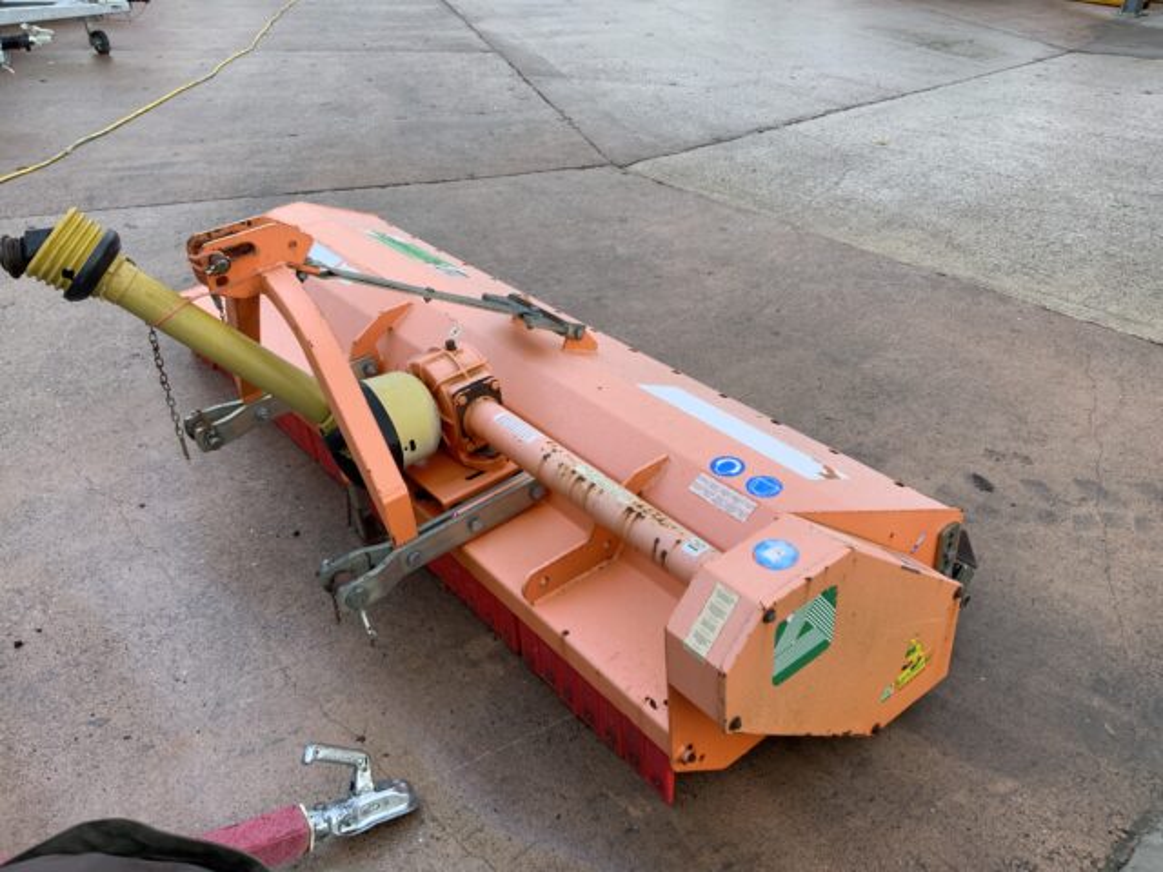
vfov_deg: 48.2
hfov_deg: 61.7
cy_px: 436
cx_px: 582
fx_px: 974
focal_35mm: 29
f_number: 1.8
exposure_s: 1/137
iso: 16
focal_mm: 3
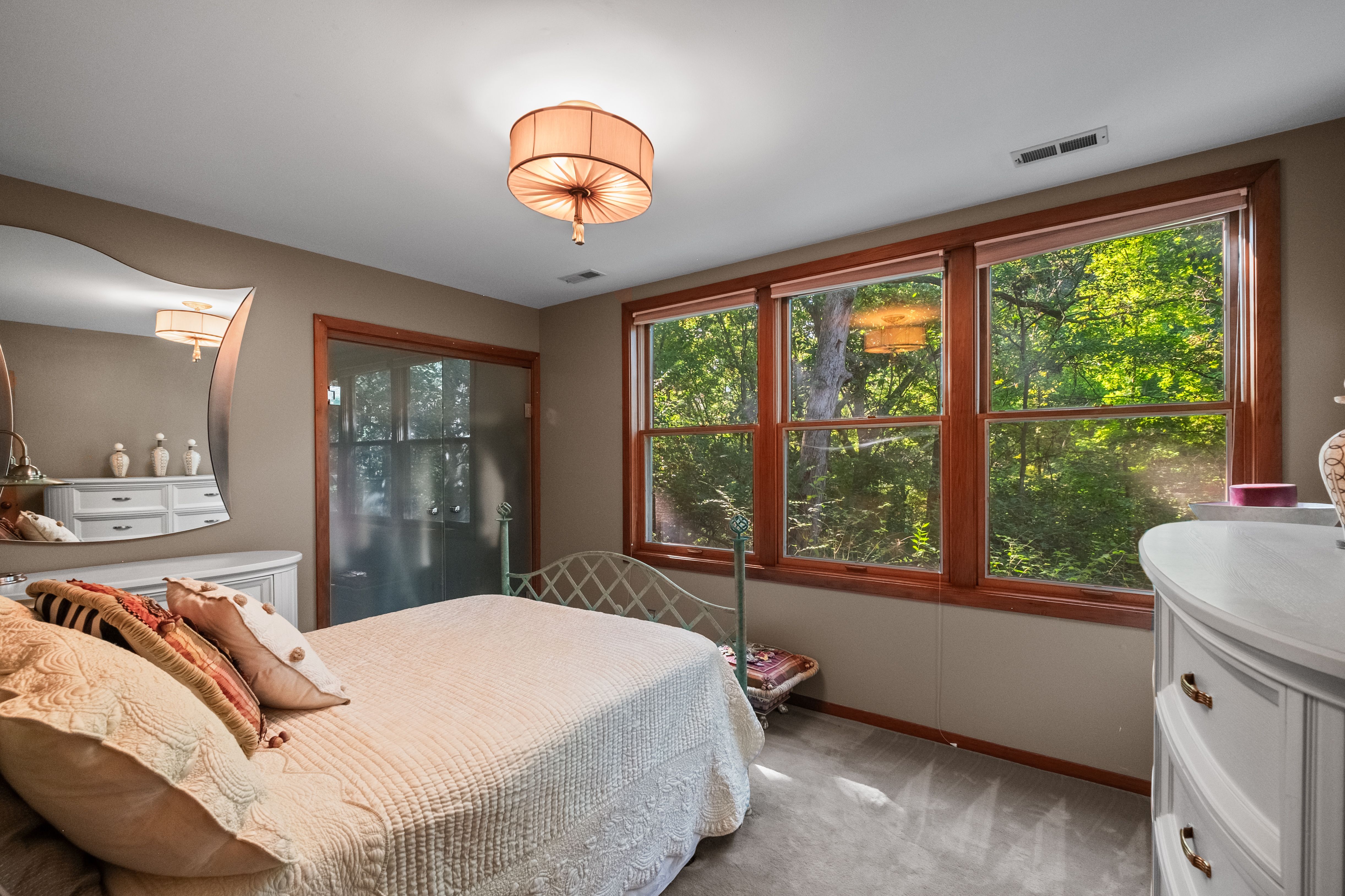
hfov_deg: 100.4
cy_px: 448
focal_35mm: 15
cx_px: 672
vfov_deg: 77.3
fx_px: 560
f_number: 6.4
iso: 400
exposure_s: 1/100
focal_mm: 10
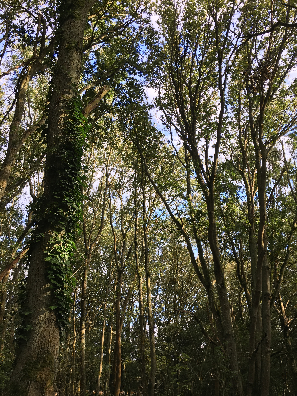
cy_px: 198
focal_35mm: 29
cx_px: 148
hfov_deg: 48.2
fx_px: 332
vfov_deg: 61.7
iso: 25
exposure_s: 1/212
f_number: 2.2
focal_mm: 4.15
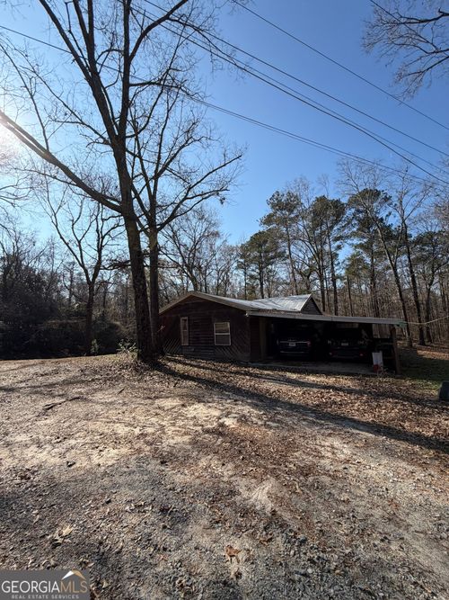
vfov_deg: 102.1
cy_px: 300
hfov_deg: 85.7
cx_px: 224
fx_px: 242
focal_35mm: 14
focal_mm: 2.22
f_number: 2.2
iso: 32
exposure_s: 1/770
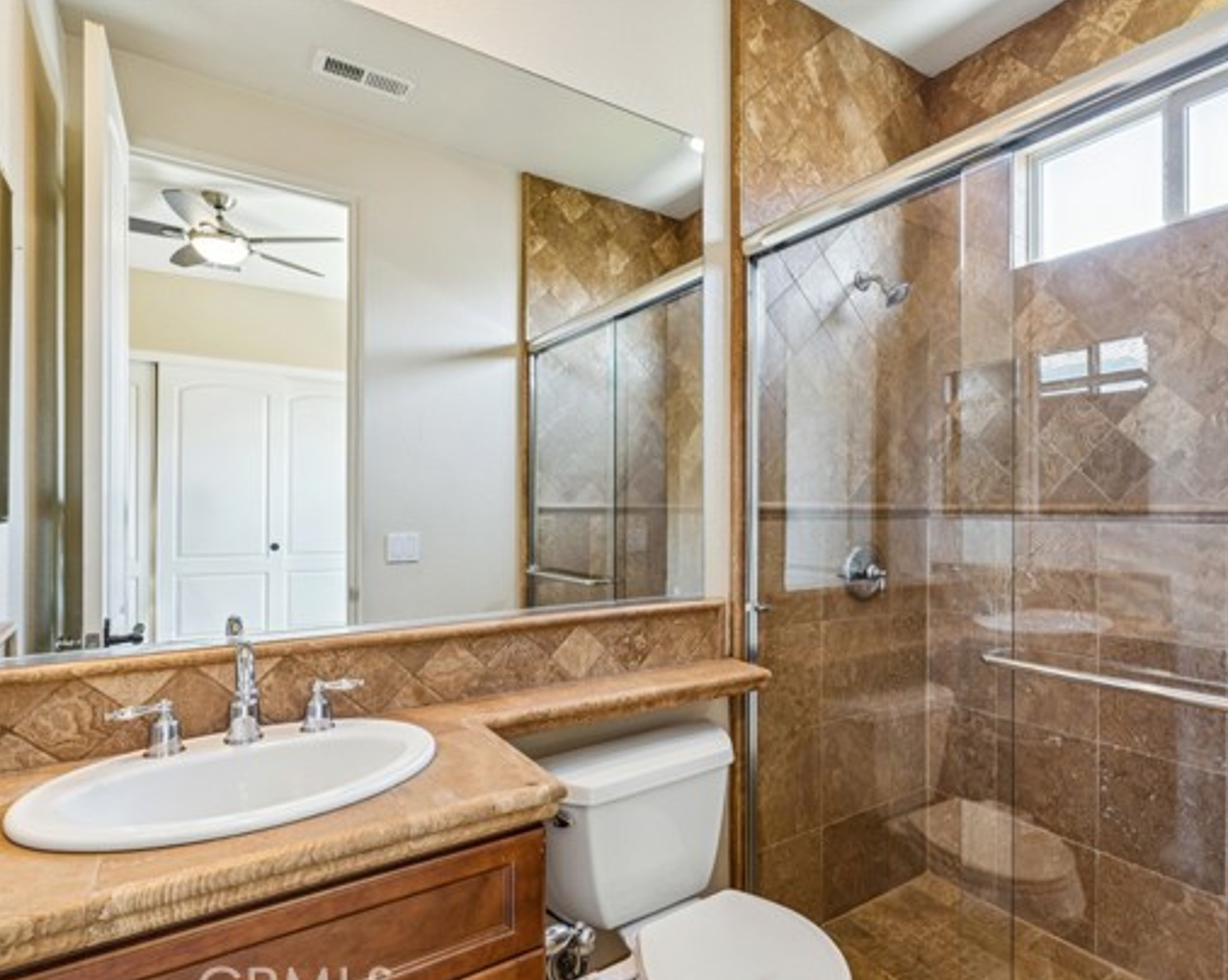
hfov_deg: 81.7
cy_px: 507
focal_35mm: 19
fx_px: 699
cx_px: 733
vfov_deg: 70.1
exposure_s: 1.3
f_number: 13
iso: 100
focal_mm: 16.2
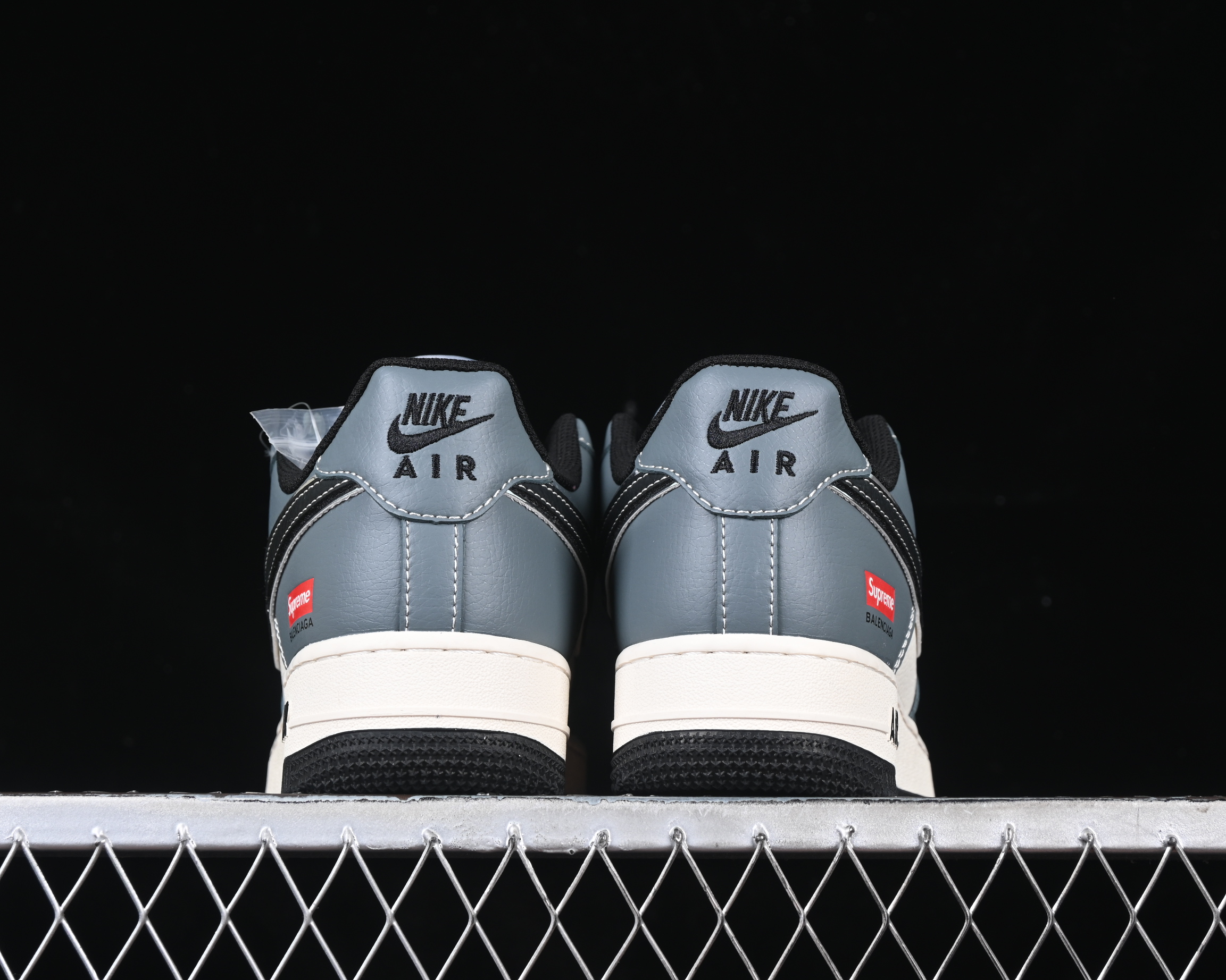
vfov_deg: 18.1
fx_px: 3084
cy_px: 491
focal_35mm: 85
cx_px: 587
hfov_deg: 22.5
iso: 160
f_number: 7.1
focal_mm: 50
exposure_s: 1/60
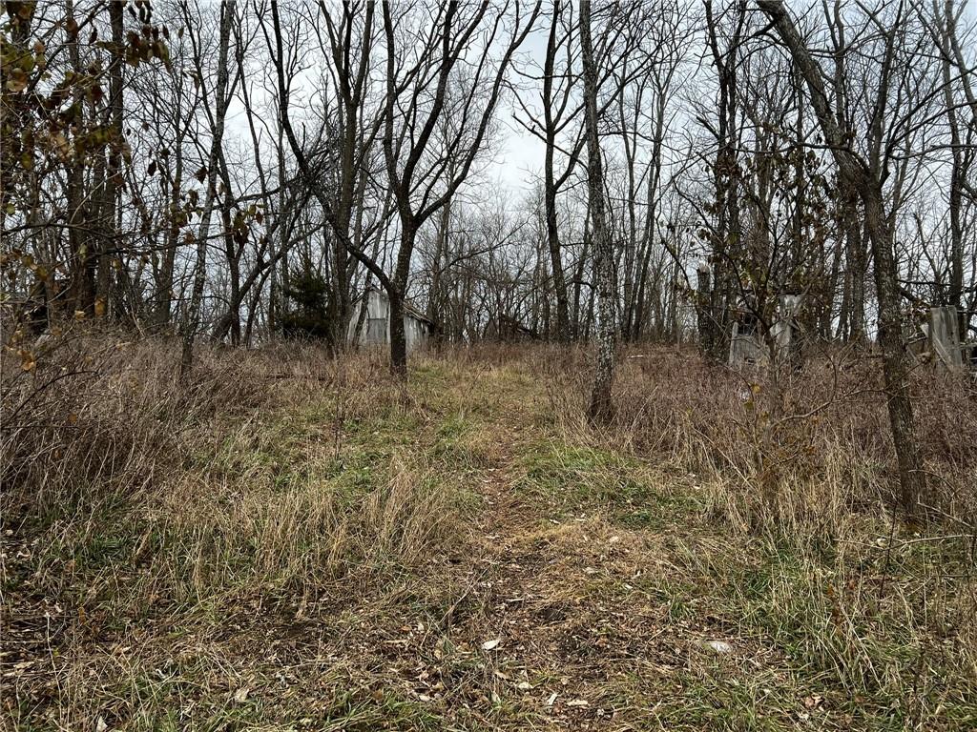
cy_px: 366
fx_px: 734
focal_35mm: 26
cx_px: 488
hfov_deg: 67.3
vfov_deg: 53.1
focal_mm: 5.7
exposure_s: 1/949
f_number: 1.5
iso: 50
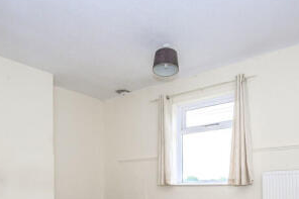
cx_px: 156
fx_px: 257
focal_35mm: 31
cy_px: 214
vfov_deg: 36.4
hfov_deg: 60.3
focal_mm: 14
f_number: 7.1
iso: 320
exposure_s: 1/125
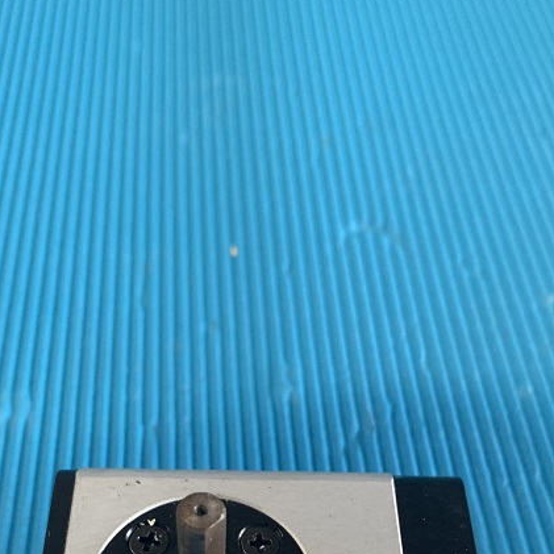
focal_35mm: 44
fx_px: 797
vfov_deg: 36.4
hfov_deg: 38.3
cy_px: 480
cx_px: 259
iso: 400
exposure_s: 1/40
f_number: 1.8
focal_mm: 4.25
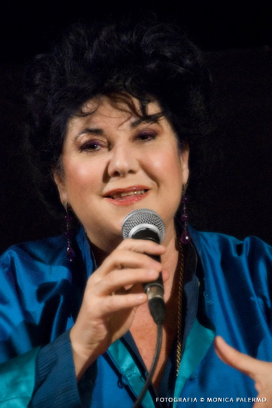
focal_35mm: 300
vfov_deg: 6.9
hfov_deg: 4.6
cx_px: 136
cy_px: 204
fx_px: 3403
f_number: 5.6
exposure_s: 1/80
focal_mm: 200
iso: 1600
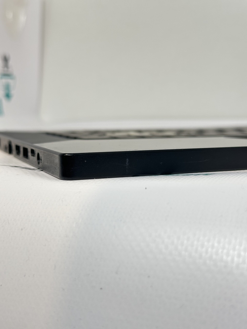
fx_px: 457
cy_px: 164
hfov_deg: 30.3
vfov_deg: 39.7
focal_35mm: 48
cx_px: 124
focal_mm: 6.86
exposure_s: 1/233
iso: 64
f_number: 1.78
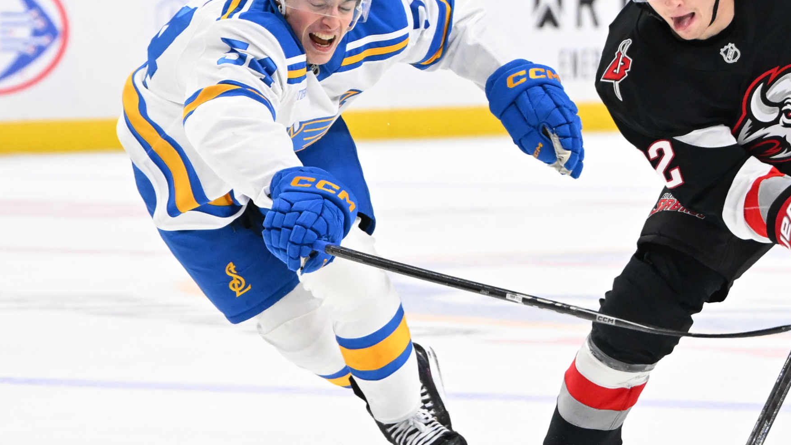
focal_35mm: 198
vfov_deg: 6.1
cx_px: 563
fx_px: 4153
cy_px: 235
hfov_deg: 10.9
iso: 2500
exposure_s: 1/1600
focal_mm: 110
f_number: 3.2
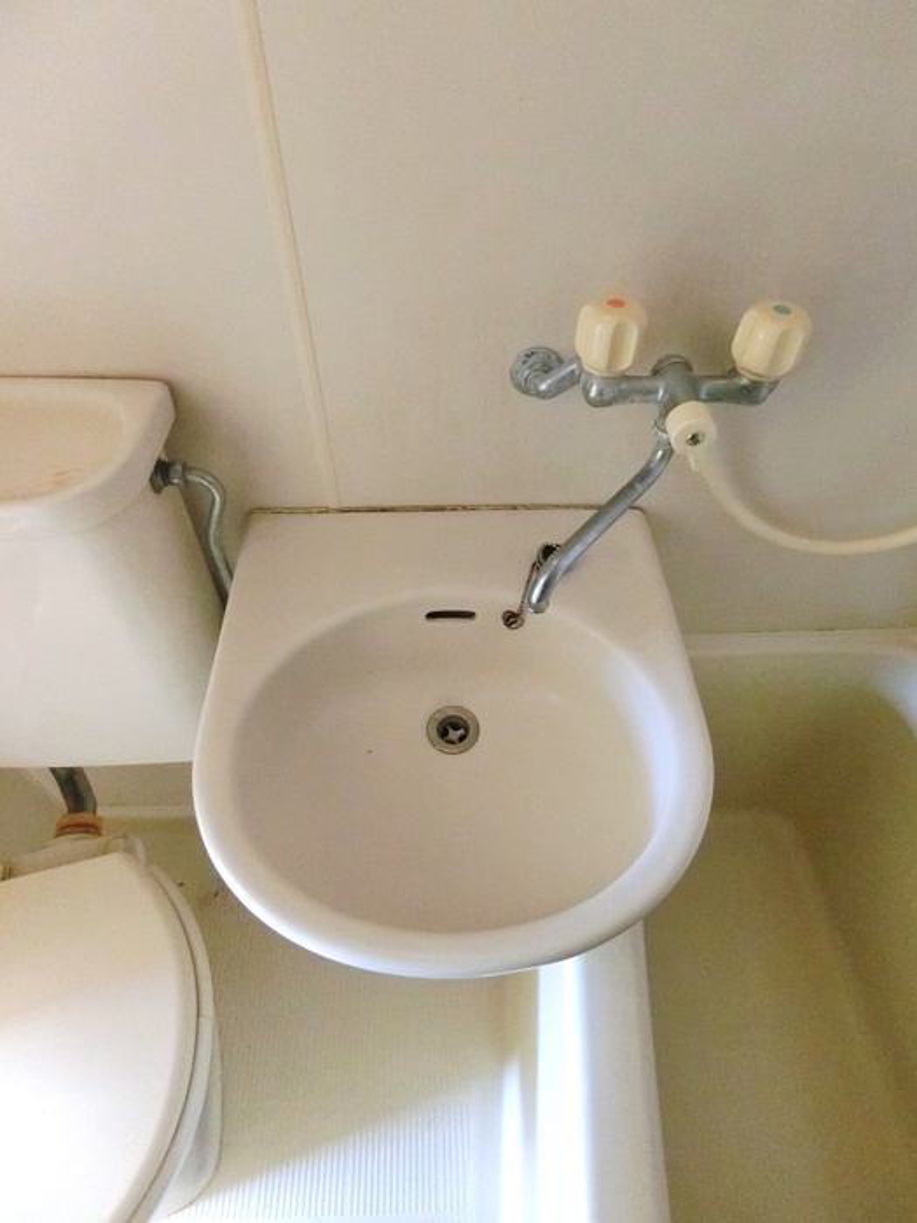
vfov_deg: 84.7
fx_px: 671
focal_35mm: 19
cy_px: 612
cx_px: 458
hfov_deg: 68.7
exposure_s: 1/60
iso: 1000
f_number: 2.7
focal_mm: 4.06
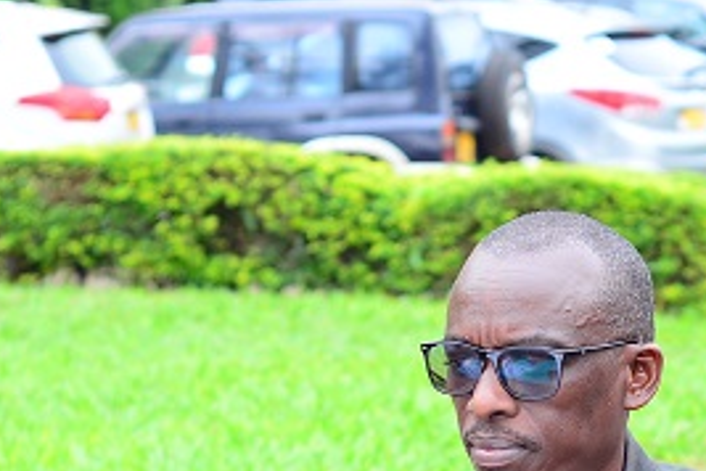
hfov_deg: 11.0
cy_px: 556
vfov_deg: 7.3
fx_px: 3667
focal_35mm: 187
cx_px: 587
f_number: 3.5
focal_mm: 50
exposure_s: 1/100
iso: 100
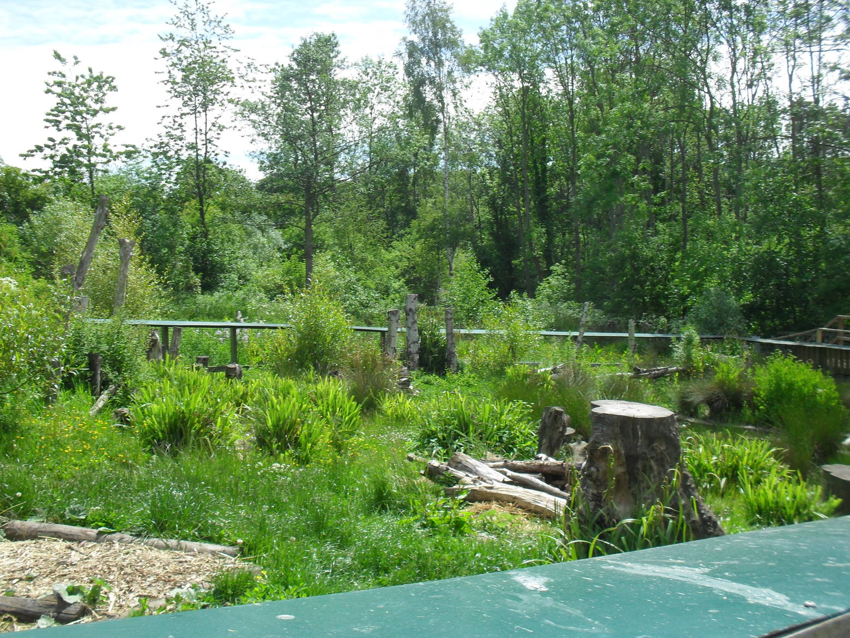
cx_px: 433
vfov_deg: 39.7
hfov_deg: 51.4
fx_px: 884
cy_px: 311
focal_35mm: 36
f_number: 8.4
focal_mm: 6.3
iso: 100
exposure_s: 1/125
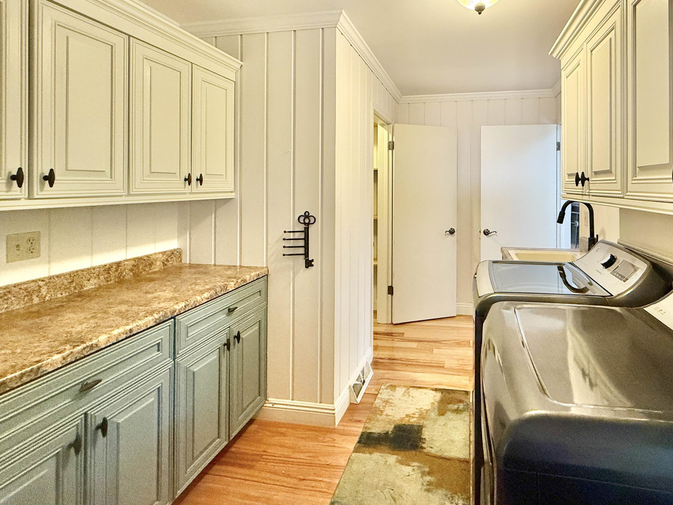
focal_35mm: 18
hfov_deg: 86.5
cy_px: 184
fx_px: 350
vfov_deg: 70.2
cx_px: 409
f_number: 2.2
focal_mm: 2.22
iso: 400
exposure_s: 1/60
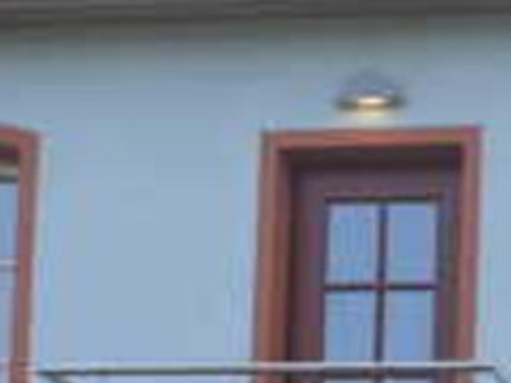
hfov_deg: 9.1
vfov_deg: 6.7
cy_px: 868
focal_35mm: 213
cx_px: 700
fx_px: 3146
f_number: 5.6
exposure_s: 1/160
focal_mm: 20
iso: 100
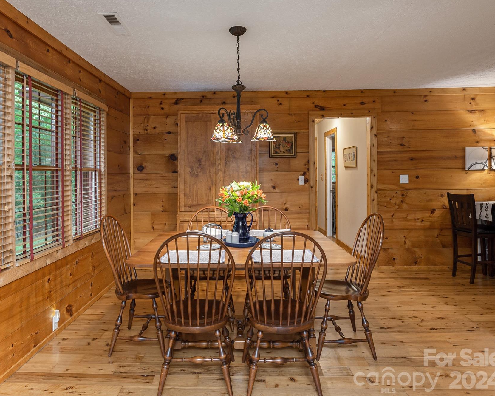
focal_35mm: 22
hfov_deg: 74.7
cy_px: 201
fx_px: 322
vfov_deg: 63.1
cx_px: 217
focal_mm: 19
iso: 320
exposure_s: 1/20
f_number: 7.1
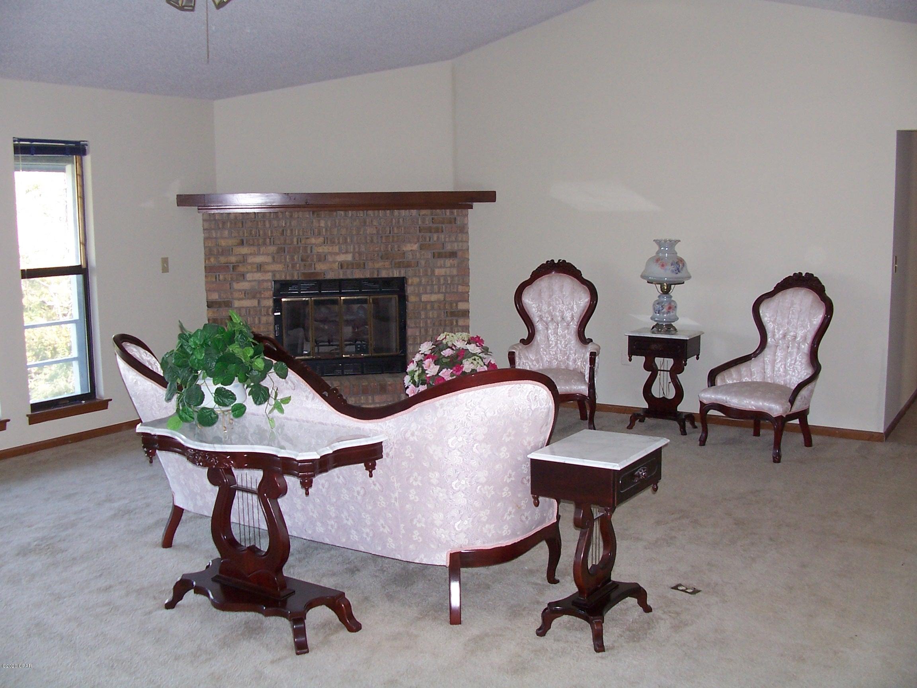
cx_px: 458
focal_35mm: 35
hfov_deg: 52.6
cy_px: 344
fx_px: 927
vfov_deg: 40.7
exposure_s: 1/60
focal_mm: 6
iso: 140
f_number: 2.8
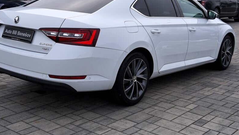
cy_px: 39
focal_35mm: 53
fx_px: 336
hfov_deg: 39.1
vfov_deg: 22.5
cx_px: 108
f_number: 6.3
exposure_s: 1/200
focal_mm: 39
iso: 100
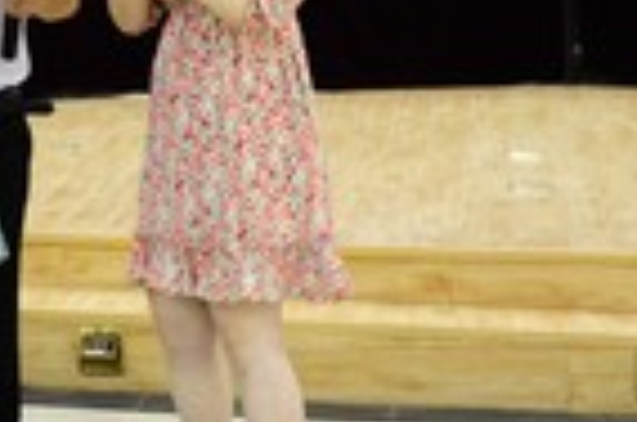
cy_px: -240
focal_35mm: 127
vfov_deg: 10.3
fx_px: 2242
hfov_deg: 15.7
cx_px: -72
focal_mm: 40
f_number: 2.8
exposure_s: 1/20
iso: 1600
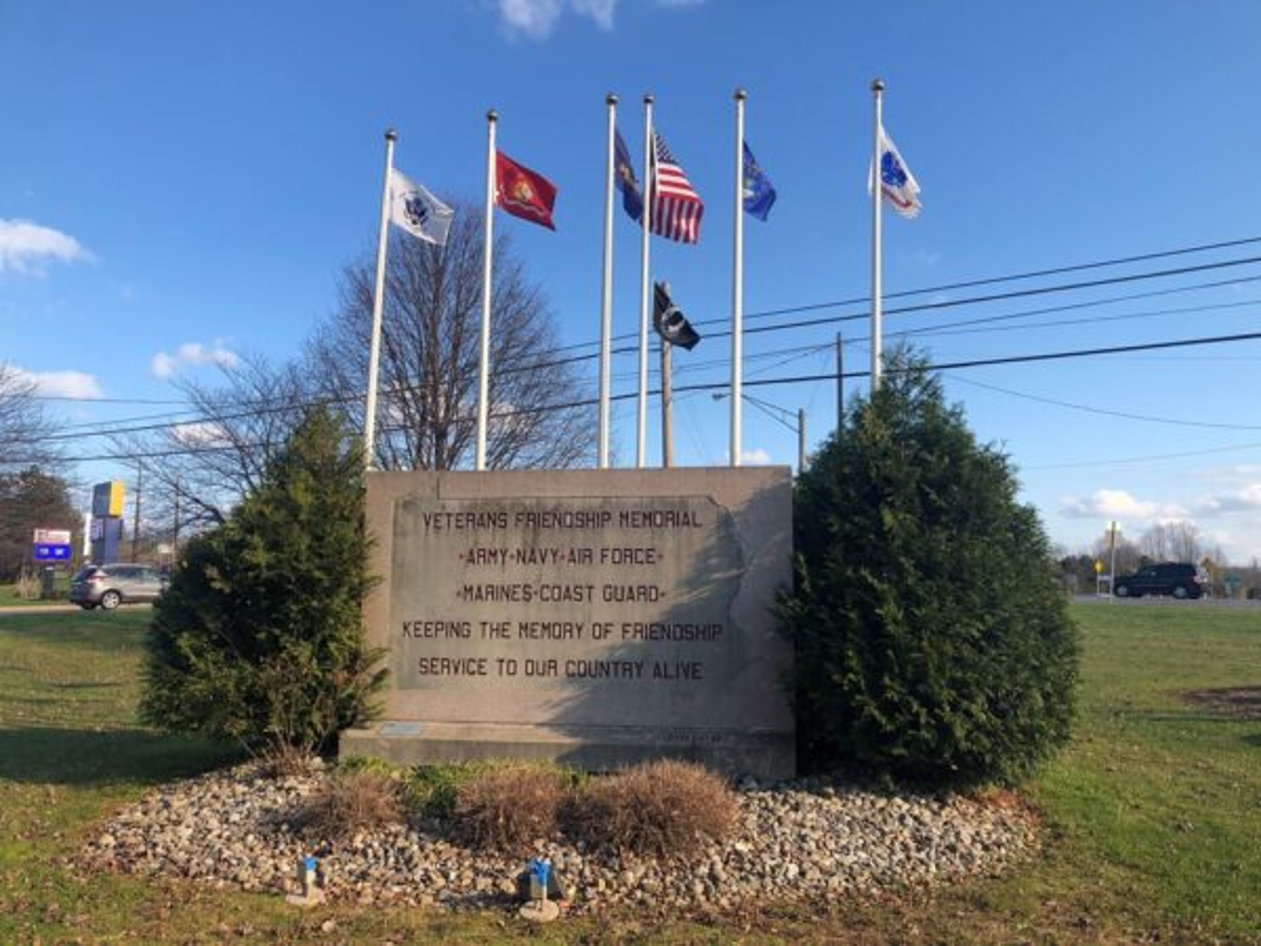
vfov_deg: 49.7
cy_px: 473
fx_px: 1020
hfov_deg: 63.4
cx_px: 630
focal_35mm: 28
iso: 20
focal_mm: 3.99
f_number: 1.8
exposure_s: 1/1350
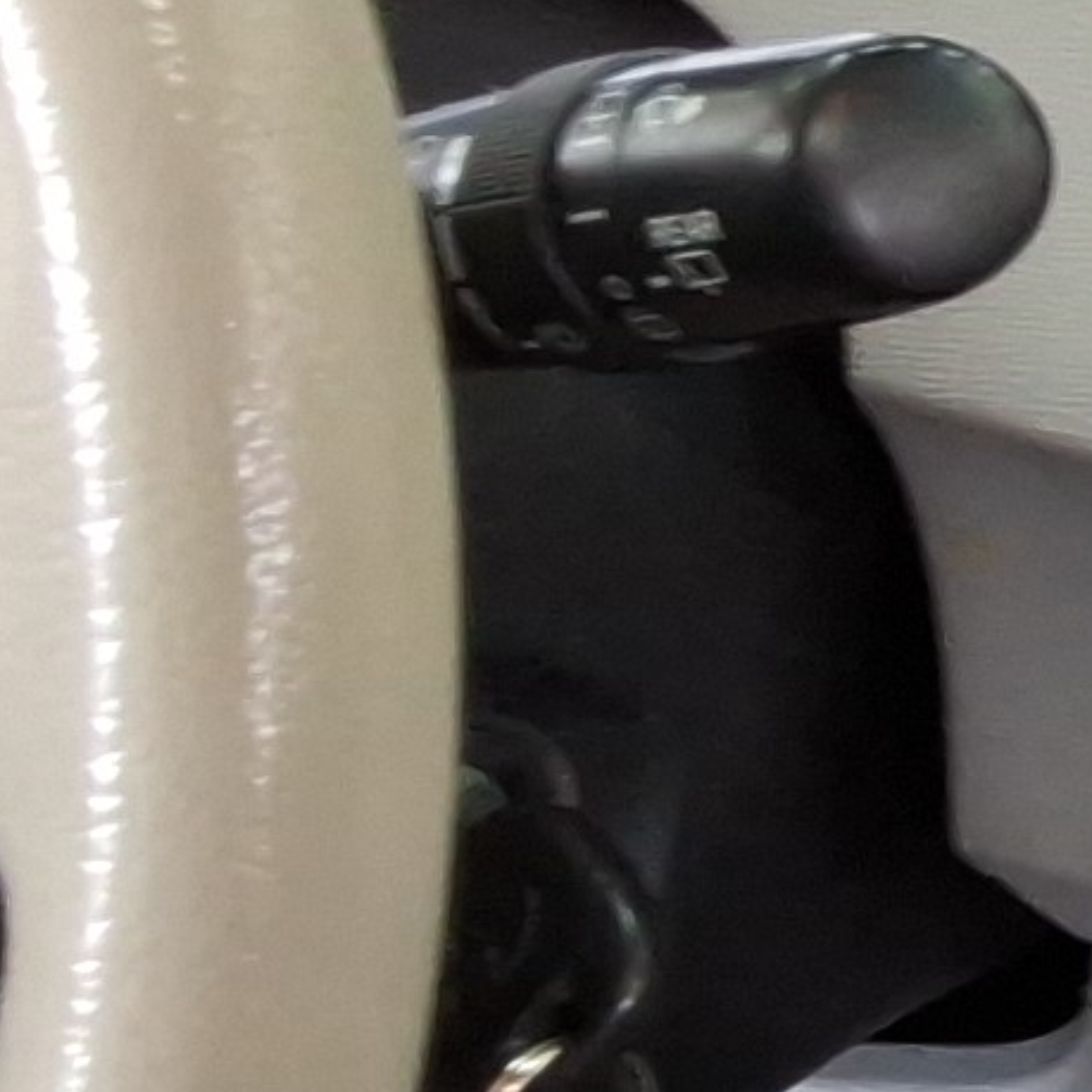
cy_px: 90
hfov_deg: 8.2
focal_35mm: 176
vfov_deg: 9.9
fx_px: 6282
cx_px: 3402
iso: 89
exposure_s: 1/40
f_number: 1.9
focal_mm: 2.91
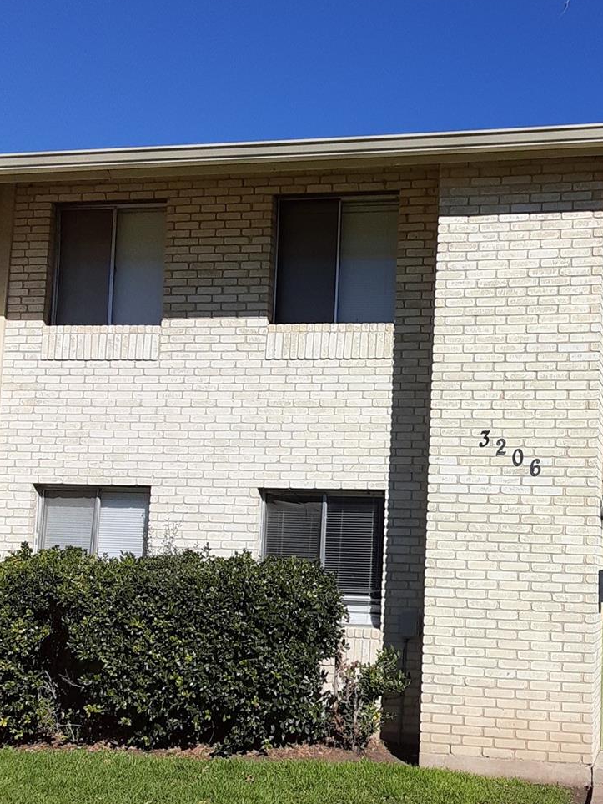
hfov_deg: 32.8
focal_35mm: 43
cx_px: 464
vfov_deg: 43.6
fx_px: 999
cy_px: 495
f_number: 1.9
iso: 40
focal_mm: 2.91
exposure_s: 1/2959
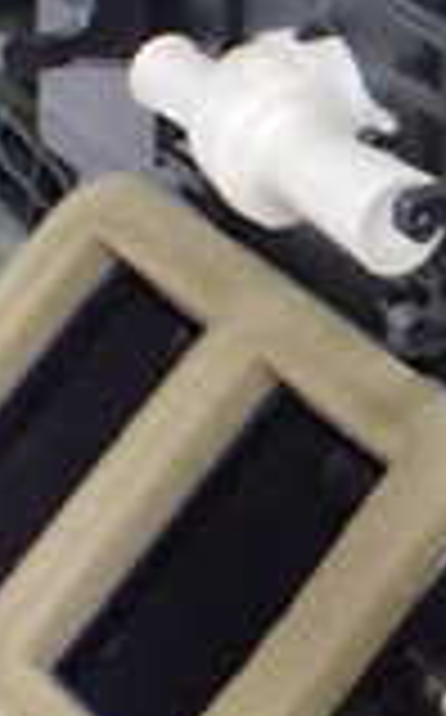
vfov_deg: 17.4
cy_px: 392
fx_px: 2340
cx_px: 802
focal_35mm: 120
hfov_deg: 10.3
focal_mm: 5.4
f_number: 2.3
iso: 1000
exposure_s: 1/30
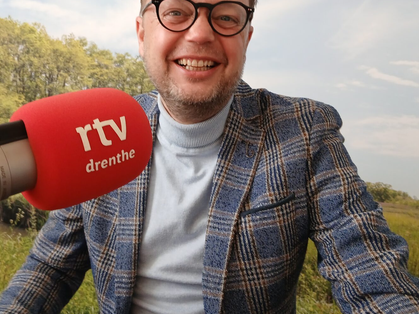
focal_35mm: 40
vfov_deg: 35.6
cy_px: 103
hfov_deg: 46.5
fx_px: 484
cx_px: 167
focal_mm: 3.98
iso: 125
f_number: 1.8
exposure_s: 1/50
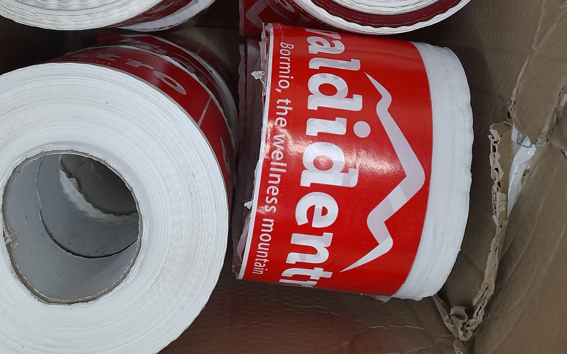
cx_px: 269
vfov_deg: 32.5
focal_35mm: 38
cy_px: 65
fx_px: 587
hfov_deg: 51.5
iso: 320
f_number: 2
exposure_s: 1/50
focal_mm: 4.6
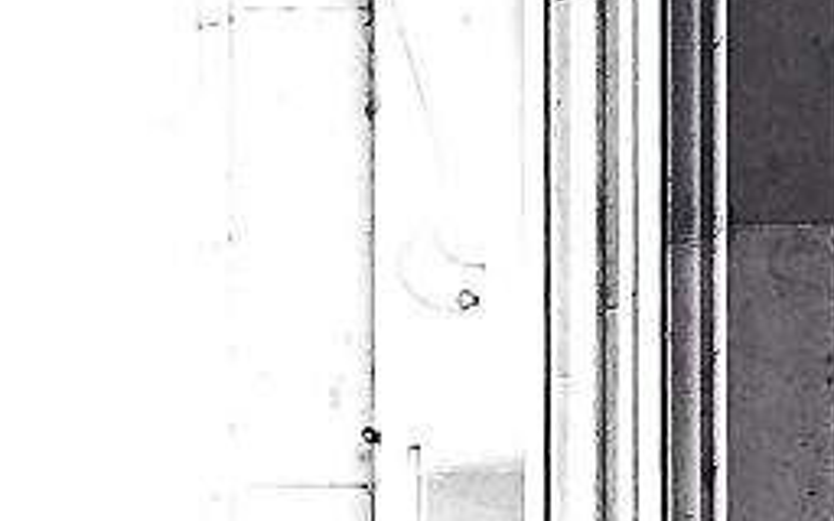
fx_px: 7614
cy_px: 1283
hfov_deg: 6.0
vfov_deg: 3.9
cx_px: -1130
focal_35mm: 335
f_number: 3.5
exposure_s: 1/100
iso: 400
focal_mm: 35
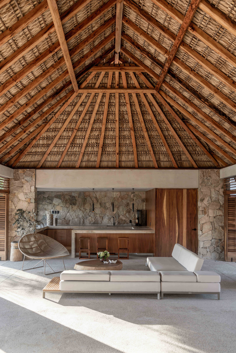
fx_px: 295
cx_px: 118
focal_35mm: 30
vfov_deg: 61.9
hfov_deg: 43.6
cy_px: 176
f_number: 5.6
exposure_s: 1/40
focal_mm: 30
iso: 100
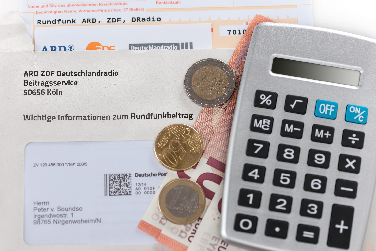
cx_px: 188
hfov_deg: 19.5
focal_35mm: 105
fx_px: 1097
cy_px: 126
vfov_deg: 13.0
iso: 50
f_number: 5.6
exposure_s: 1/125
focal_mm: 105
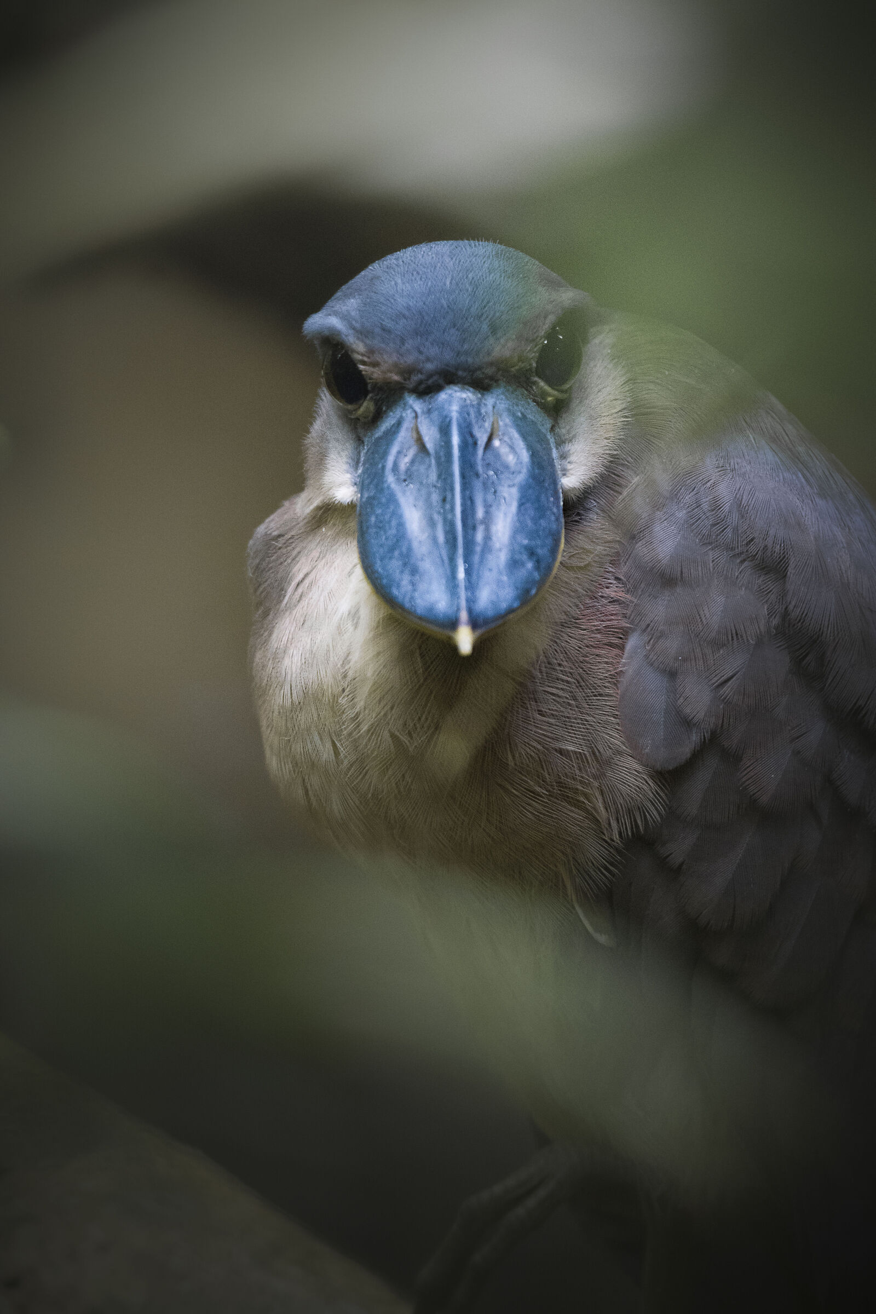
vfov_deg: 2.0
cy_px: 657
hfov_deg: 1.3
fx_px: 38322
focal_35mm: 1050
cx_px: 438
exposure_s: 1/125
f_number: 5.6
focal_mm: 700
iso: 3200
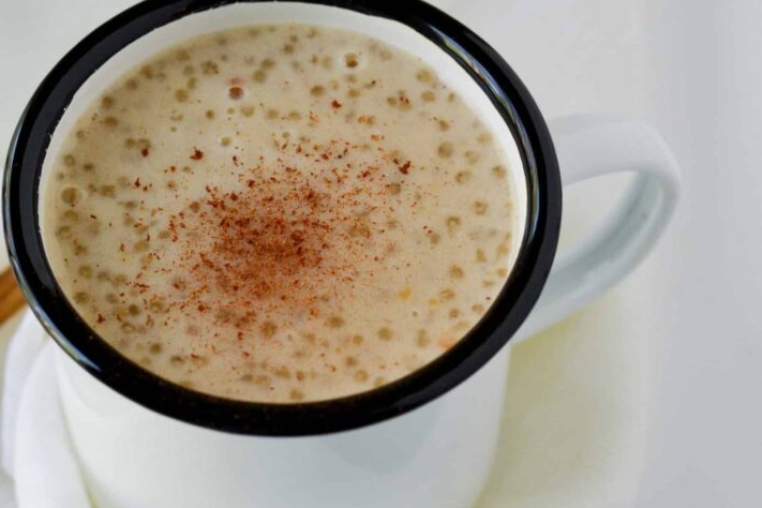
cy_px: 231
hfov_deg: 18.8
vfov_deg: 12.7
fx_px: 2286
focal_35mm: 108
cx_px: 216
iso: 400
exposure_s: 1/60
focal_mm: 50
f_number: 4
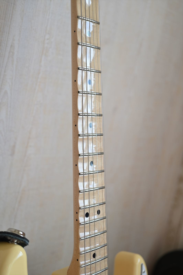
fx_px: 382
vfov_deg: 39.6
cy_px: 138
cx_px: 92
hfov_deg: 27.0
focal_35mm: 50
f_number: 3.5
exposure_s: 1/160
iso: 100
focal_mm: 50
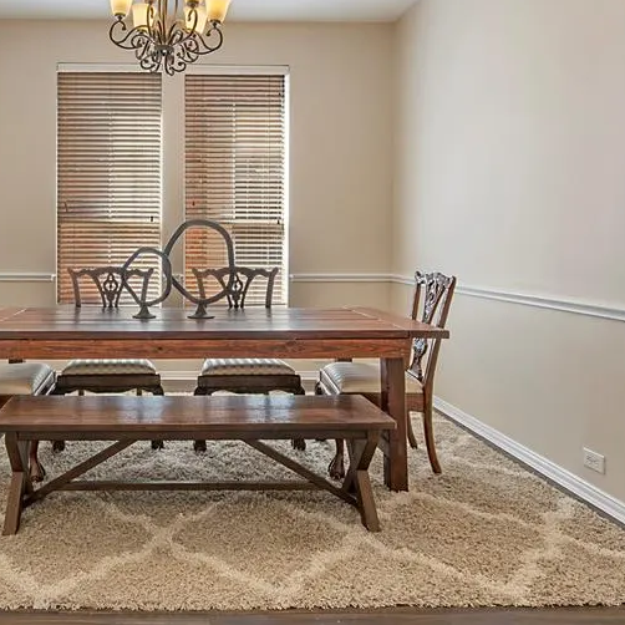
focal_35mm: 26
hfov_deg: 58.2
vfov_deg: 60.3
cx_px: 166
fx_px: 531
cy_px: 240
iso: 100
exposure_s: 1/20
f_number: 11
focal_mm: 10
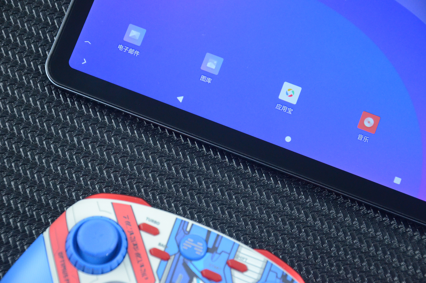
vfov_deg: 12.1
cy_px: 142
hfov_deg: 18.2
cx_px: 213
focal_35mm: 112
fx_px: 1329
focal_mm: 75
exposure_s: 1/125
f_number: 5.6
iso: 3200
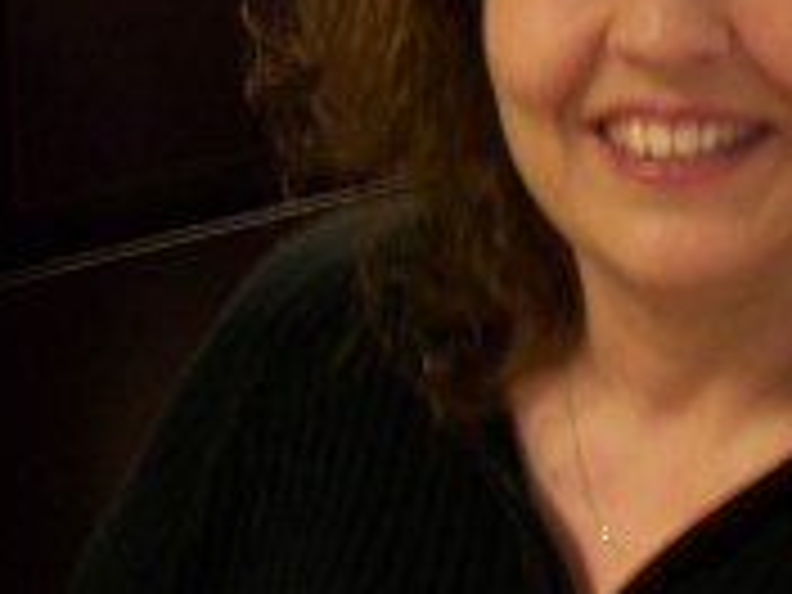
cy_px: 27
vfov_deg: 11.9
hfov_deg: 16.0
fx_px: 2814
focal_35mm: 123
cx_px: 526
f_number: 3
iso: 160
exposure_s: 1/8
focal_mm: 8
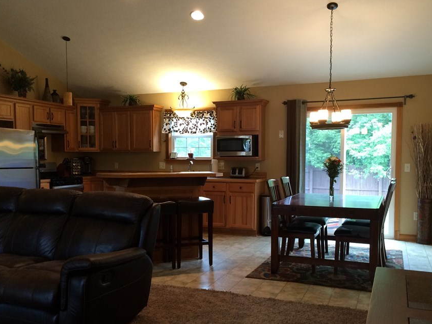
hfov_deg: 52.6
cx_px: 206
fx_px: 437
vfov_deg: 40.6
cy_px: 182
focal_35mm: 35
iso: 100
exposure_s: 1/30
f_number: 2.2
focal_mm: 4.15
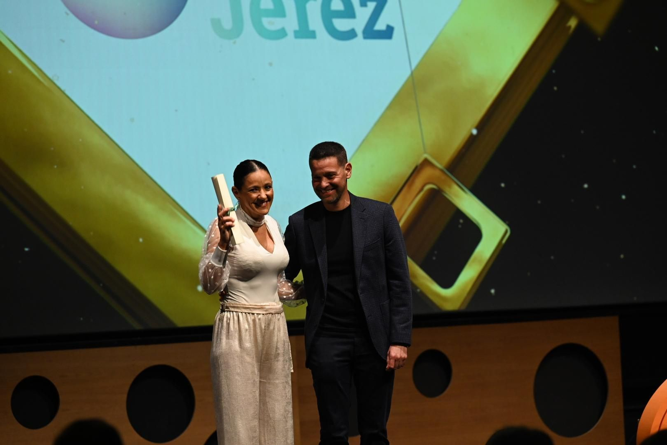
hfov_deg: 15.2
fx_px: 2501
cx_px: 334
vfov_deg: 10.2
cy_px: 222
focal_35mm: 135
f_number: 4
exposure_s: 1/200
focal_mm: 135
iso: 3200
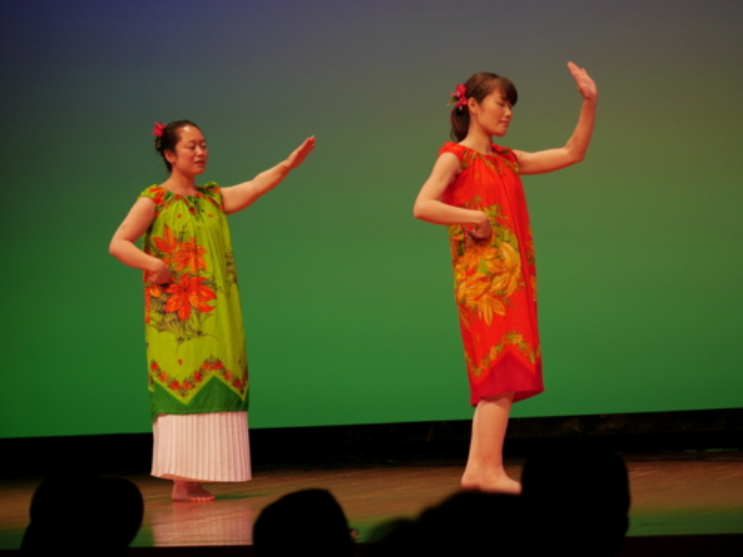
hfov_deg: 17.9
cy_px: 278
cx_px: 372
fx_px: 2361
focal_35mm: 110
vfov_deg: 13.5
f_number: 2.8
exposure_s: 1/200
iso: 200
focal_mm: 55
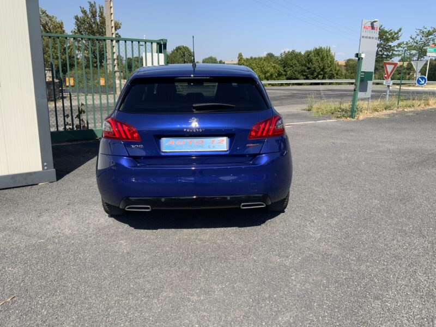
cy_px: 164
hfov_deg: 61.7
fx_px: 365
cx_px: 218
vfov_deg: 48.2
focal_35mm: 29
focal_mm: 3
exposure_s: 1/1490
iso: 16
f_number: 1.8
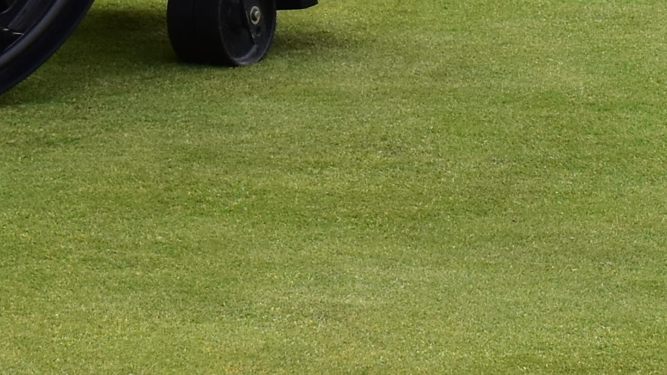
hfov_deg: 4.9
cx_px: 988
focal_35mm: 440
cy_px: -446
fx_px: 7783
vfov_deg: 2.7
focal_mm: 52
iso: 400
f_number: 10
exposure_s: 1/250
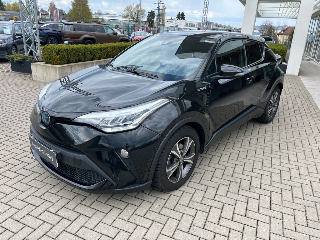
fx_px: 240
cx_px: 160
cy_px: 120
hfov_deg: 67.3
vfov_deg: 53.1
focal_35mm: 26
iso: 50
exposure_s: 1/1175
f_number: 1.6
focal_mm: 5.1
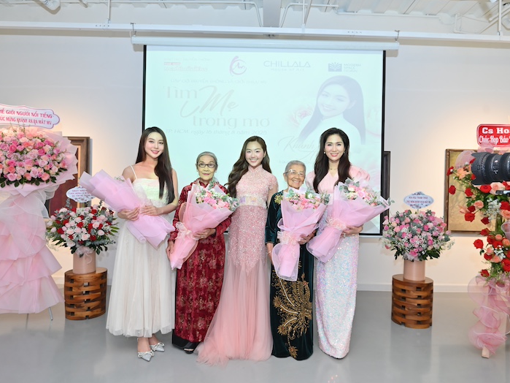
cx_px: 275
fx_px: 324
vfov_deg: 61.1
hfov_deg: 76.3
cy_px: 193
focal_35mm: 22
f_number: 5
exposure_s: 1/125
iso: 1000
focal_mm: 20
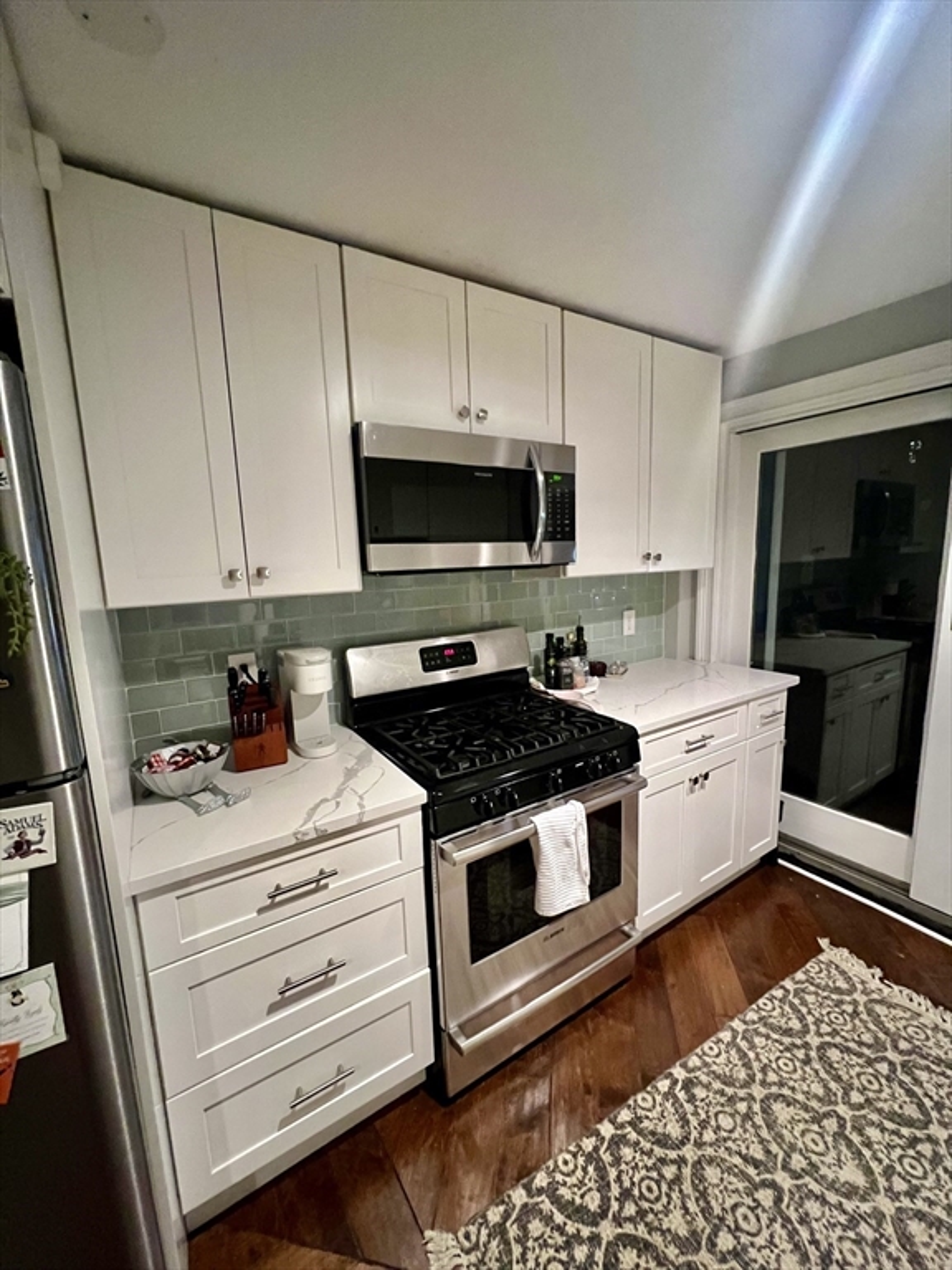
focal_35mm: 13
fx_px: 477
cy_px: 635
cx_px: 476
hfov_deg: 89.9
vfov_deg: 106.2
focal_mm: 1.57
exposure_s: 1/40
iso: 800
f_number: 1.8
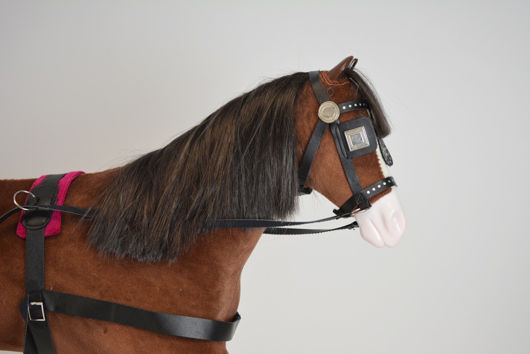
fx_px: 927
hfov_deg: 31.9
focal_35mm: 63
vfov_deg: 21.6
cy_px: 177
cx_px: 265
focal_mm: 42
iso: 400
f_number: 5.3
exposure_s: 1/100
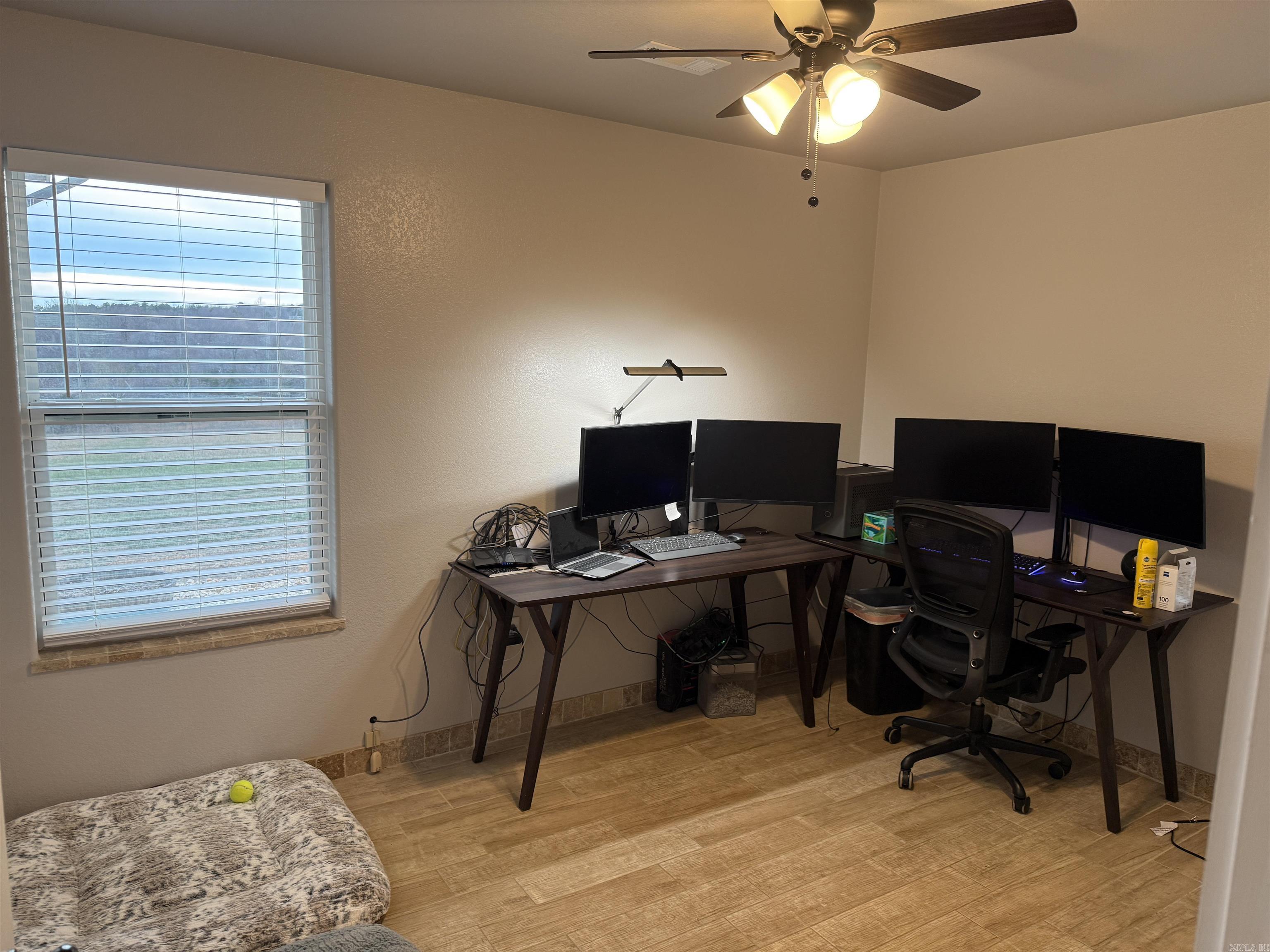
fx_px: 881
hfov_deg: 71.6
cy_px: 476
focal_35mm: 24
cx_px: 635
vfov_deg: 56.8
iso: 125
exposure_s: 1/60
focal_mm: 6.76
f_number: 1.78
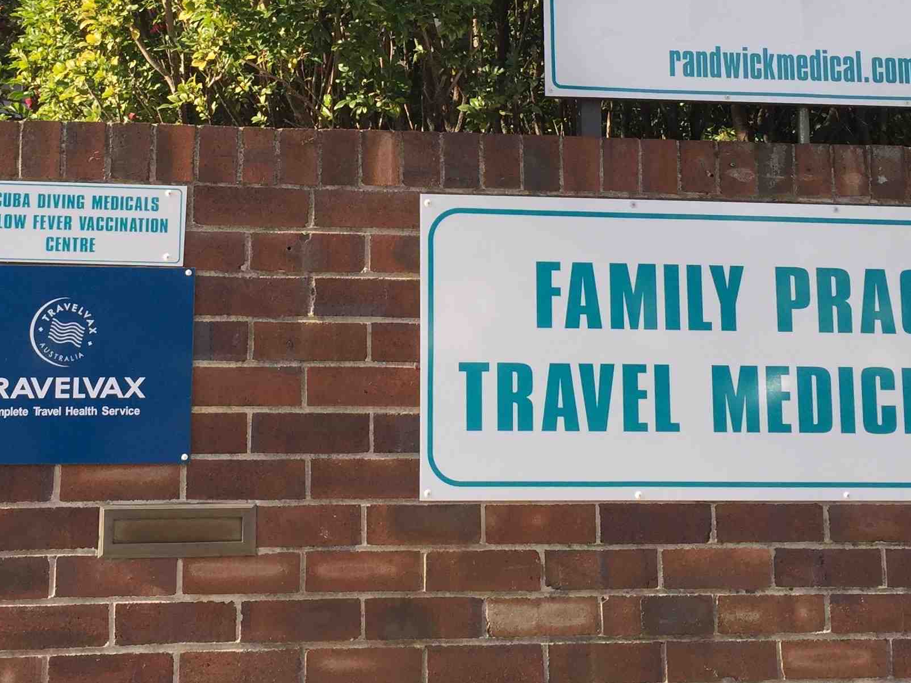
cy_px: 90
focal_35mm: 59
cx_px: 350
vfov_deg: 24.2
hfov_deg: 32.6
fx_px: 1553
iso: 32
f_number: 2.2
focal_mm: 4.15
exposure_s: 1/542
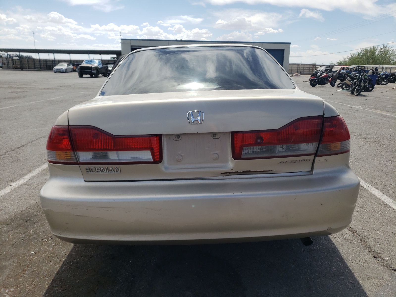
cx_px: 198
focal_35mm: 26
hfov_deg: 67.3
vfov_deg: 53.1
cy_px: 148
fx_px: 297
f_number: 1.5
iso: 50
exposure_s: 1/3333
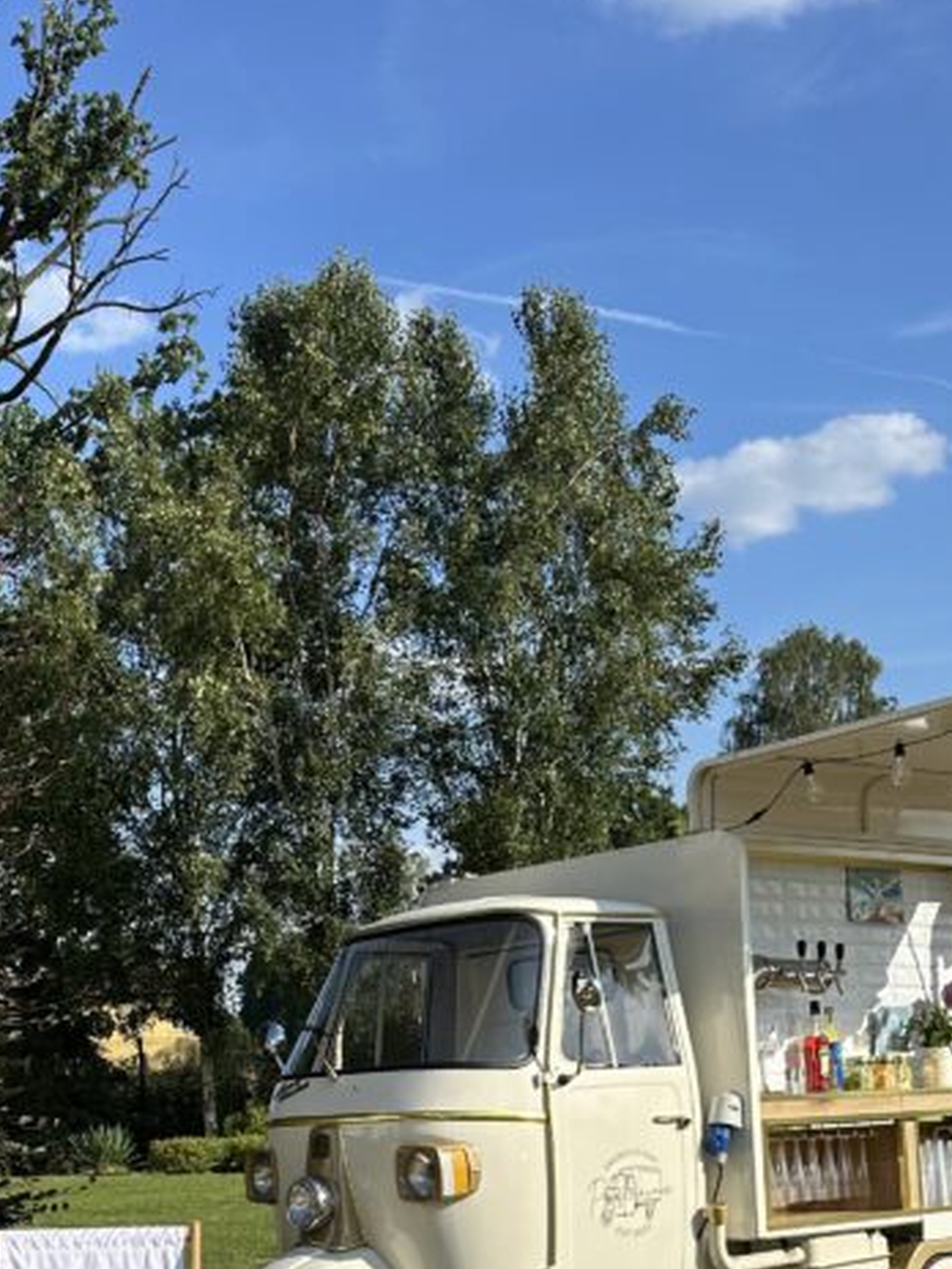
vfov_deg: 34.4
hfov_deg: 27.5
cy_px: 1119
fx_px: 1943
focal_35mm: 53
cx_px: 378
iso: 80
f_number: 1.78
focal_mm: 6.86
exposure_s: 1/4348
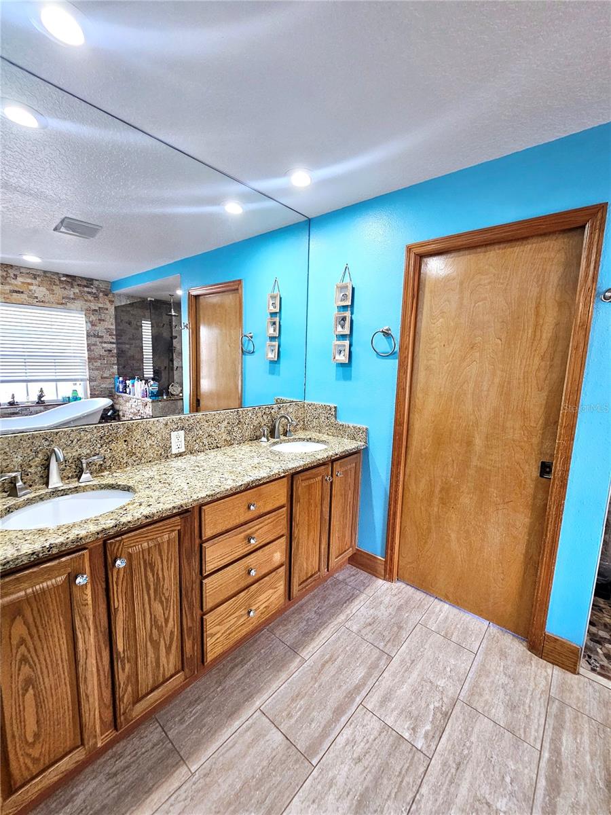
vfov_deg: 106.2
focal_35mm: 13
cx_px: 306
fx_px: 306
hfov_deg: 89.9
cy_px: 408
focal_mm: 2.2
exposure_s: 1/60.2
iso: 200
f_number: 2.2
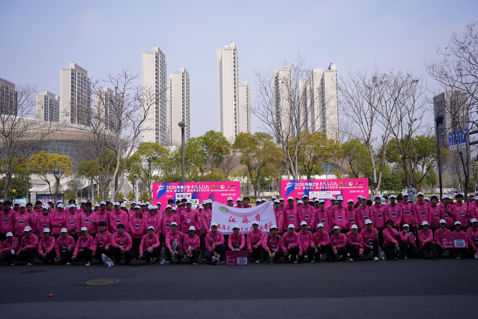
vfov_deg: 38.1
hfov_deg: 54.7
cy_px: 160
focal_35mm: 35
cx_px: 239
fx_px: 462
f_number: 2.8
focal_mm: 34.8
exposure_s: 1/2500
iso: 100
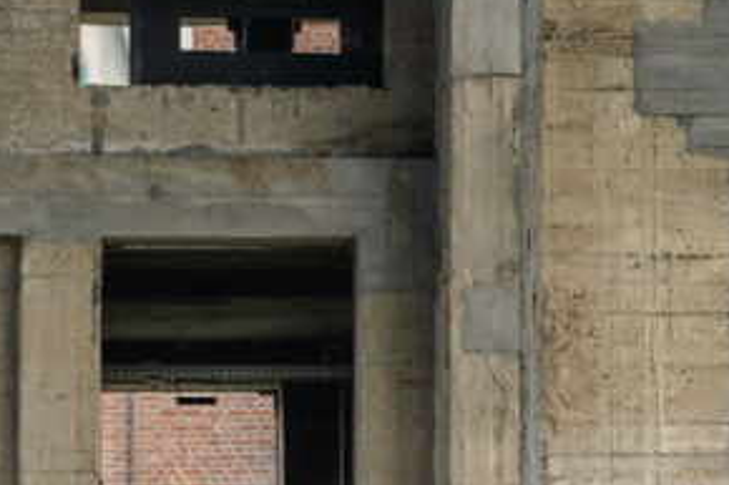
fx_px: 4999
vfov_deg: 5.5
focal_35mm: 247
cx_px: -131
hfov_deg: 8.3
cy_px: 744
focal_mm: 70
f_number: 5.6
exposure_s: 1/50
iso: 200
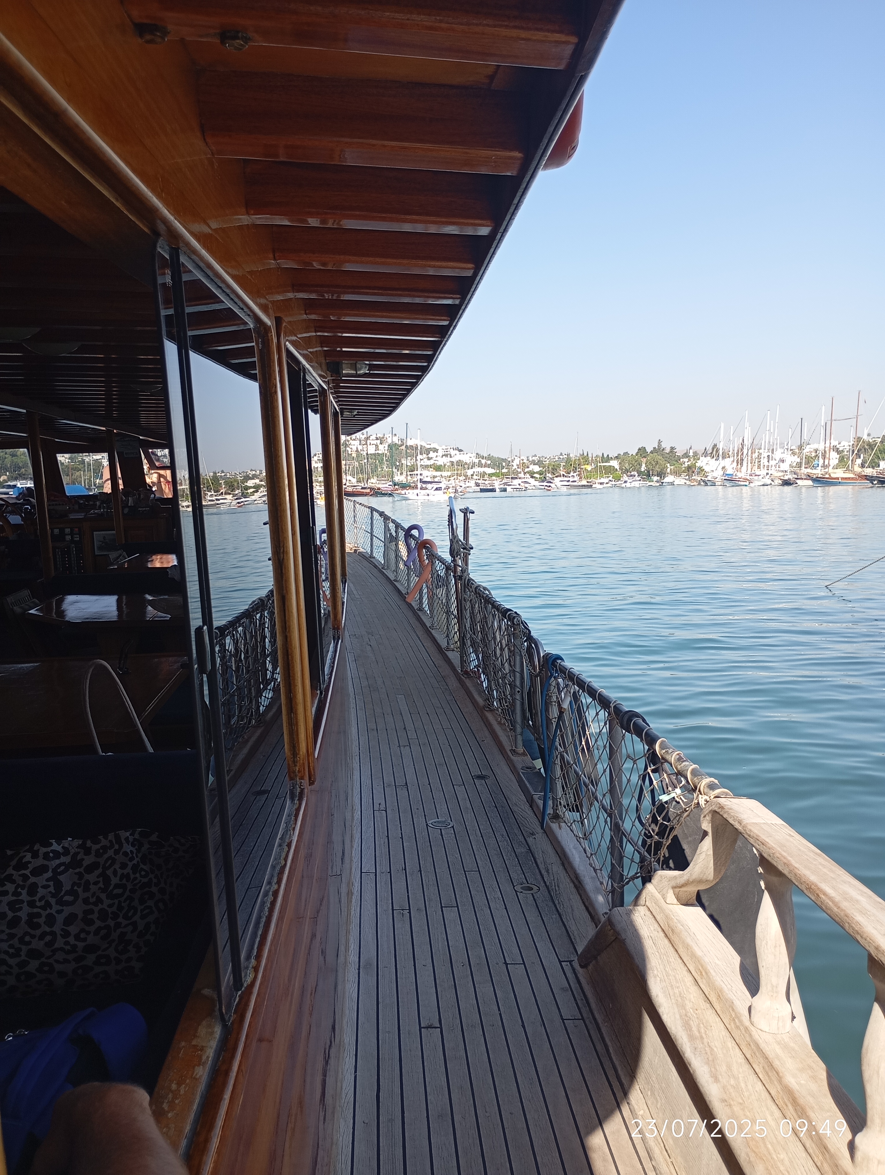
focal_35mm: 28
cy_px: 588
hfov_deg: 49.9
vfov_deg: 63.4
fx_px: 952
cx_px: 442
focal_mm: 4.27
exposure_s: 1/374
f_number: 1.8
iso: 104
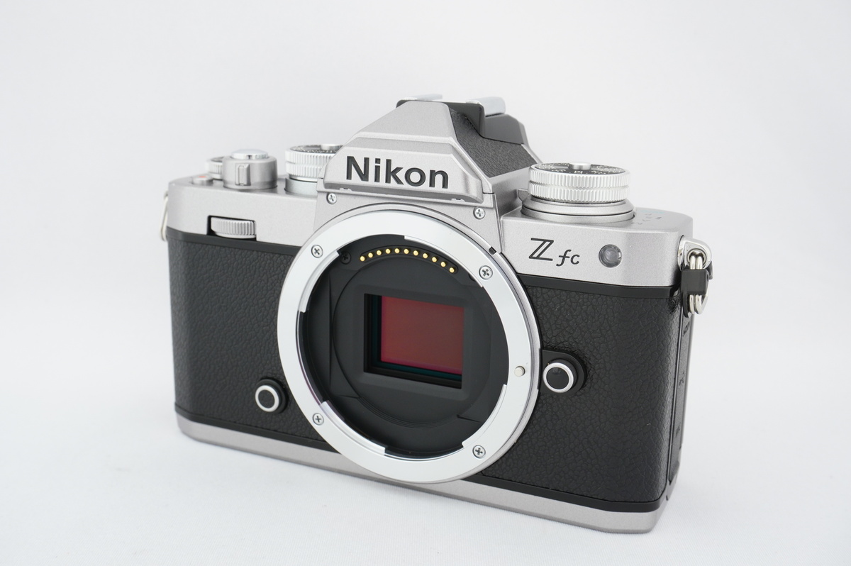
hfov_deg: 48.0
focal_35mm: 40
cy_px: 283
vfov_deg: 33.0
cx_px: 426
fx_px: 957
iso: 400
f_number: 11
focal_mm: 27
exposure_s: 1/2.5
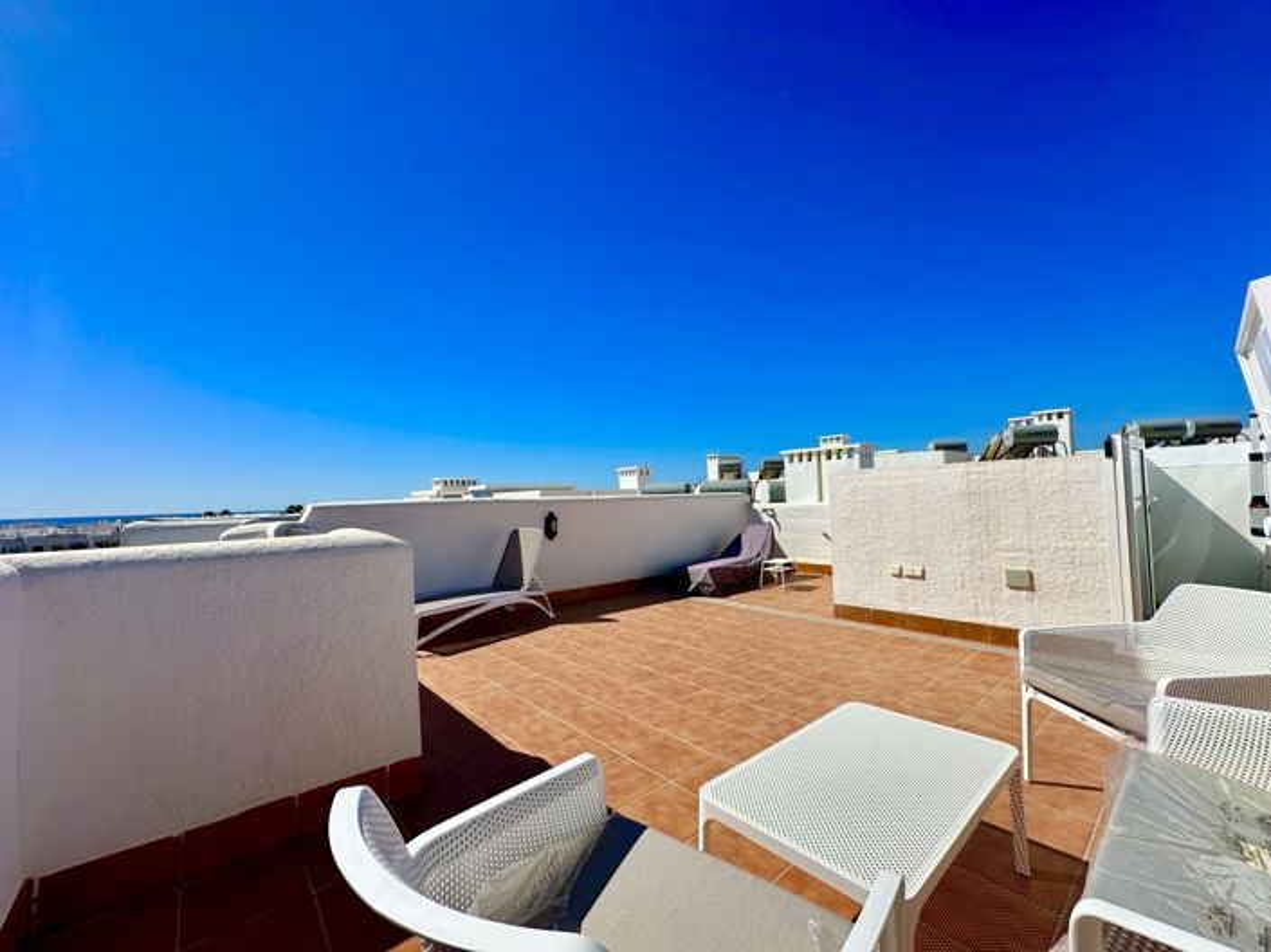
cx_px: 636
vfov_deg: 85.6
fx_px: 514
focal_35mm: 14
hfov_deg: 102.1
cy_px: 476
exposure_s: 1/4292
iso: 50
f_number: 2.2
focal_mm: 2.22
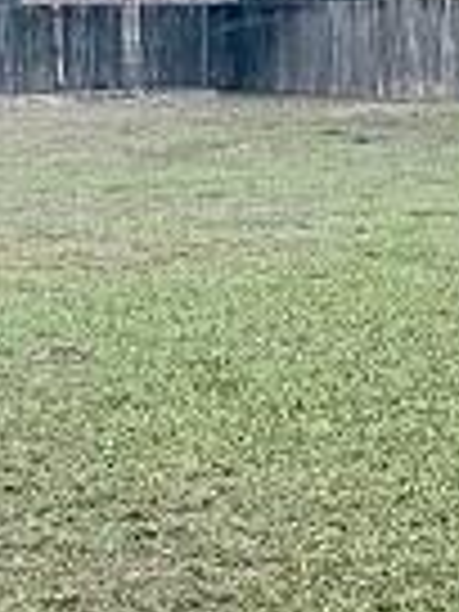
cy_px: 324
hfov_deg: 14.2
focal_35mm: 104
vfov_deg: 18.9
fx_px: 1839
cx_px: 356
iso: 50
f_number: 2.2
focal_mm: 2.22
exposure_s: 1/99
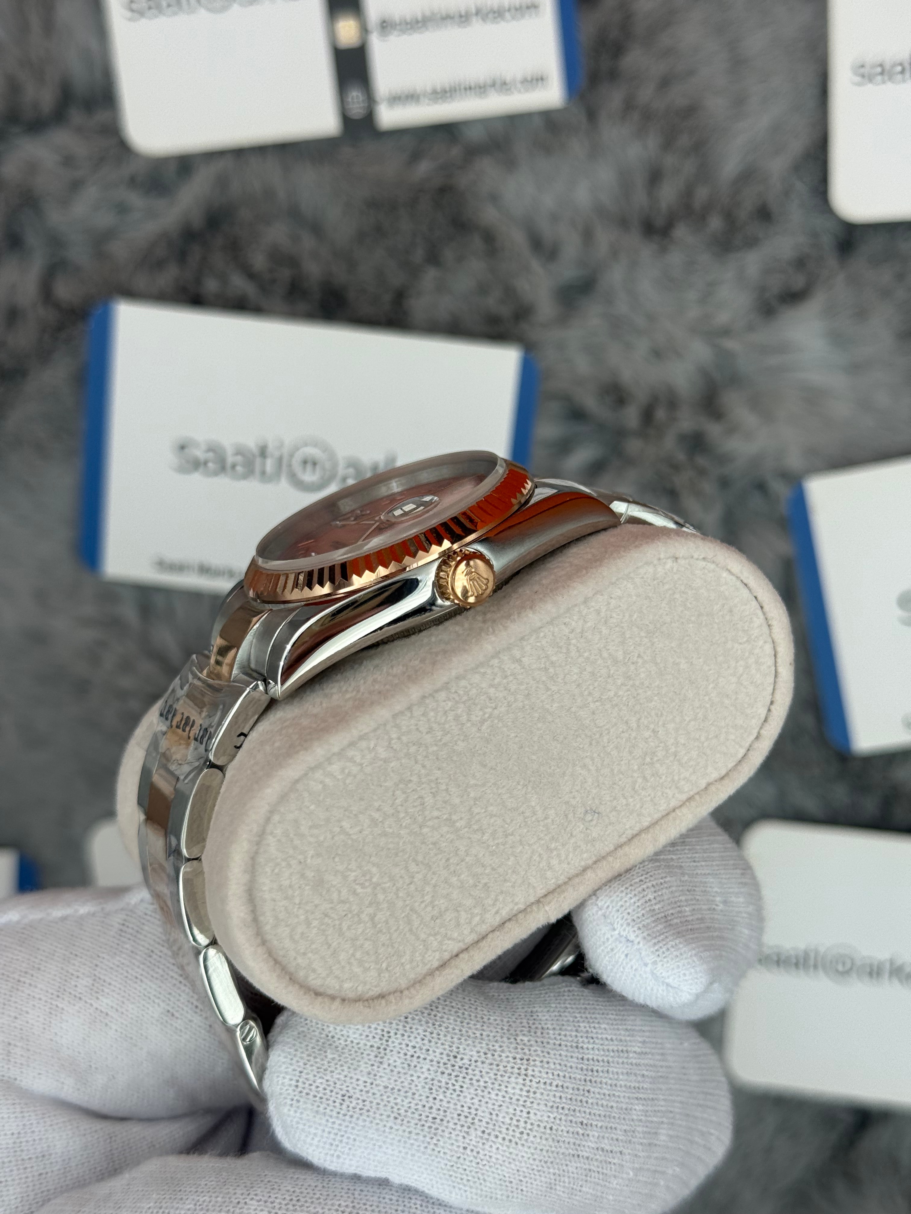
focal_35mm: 48
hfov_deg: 30.3
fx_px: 1684
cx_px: 456
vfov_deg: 39.7
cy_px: 607
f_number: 1.78
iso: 64
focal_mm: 6.76
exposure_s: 1/1070
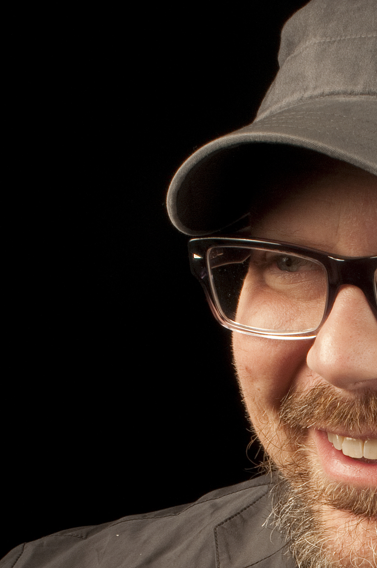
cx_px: 411
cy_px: 598
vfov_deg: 20.1
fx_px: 1544
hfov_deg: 13.6
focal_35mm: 98
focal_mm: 24
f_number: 20
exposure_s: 1/200
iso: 100
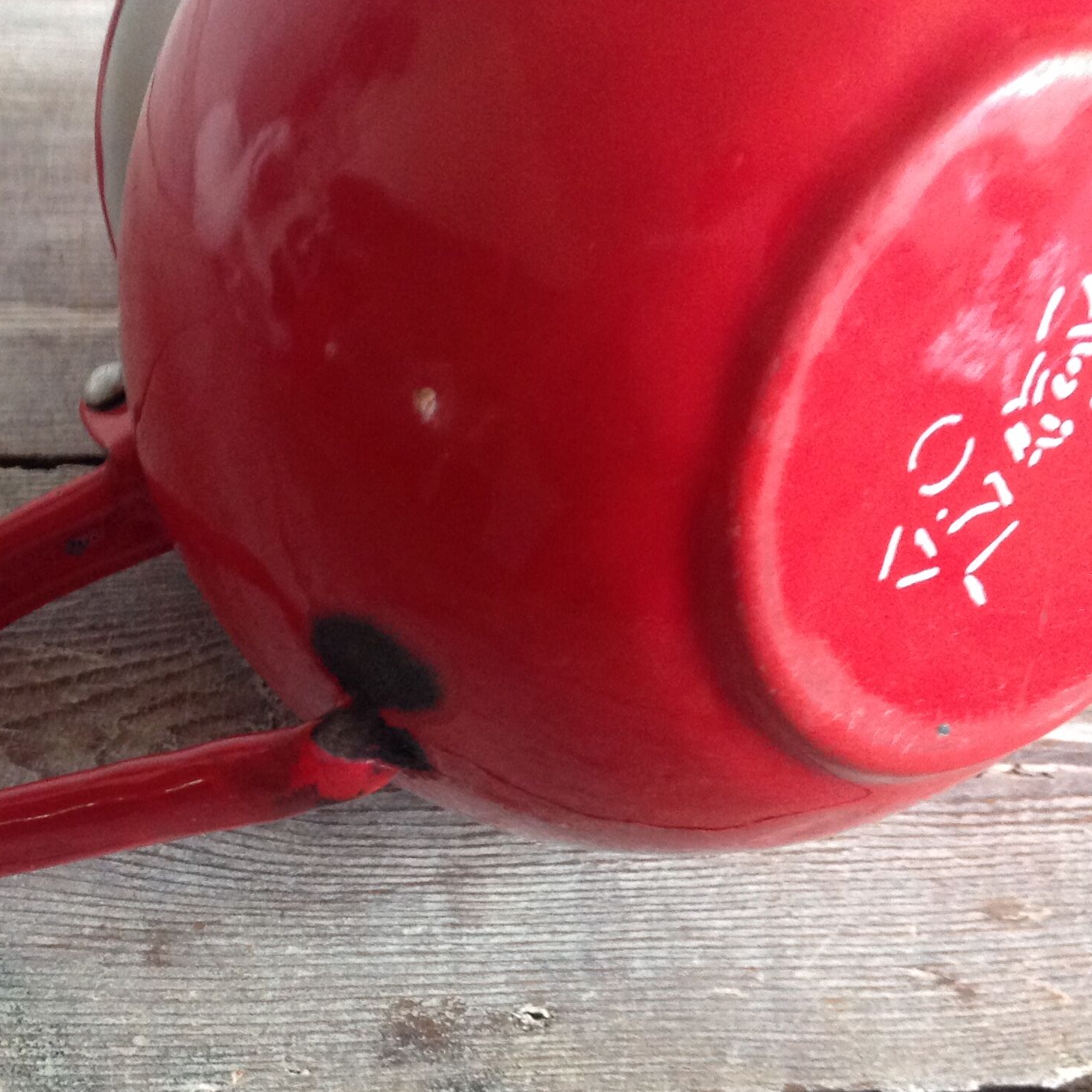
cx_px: 405
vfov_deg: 31.0
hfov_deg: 30.9
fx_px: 1963
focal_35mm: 55
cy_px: 646
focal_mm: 4.28
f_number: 2.4
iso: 250
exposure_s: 1/15
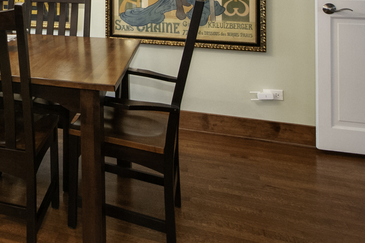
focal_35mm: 41
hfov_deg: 40.4
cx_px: -15
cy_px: -55
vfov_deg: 28.1
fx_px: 415
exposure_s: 1/250
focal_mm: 10
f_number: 9
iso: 640
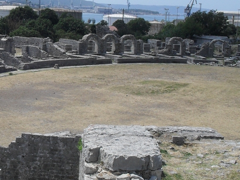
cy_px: 88
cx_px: 32
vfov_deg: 21.3
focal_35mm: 69
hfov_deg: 27.3
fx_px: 478
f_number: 8.4
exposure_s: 1/350
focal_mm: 6.3
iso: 100
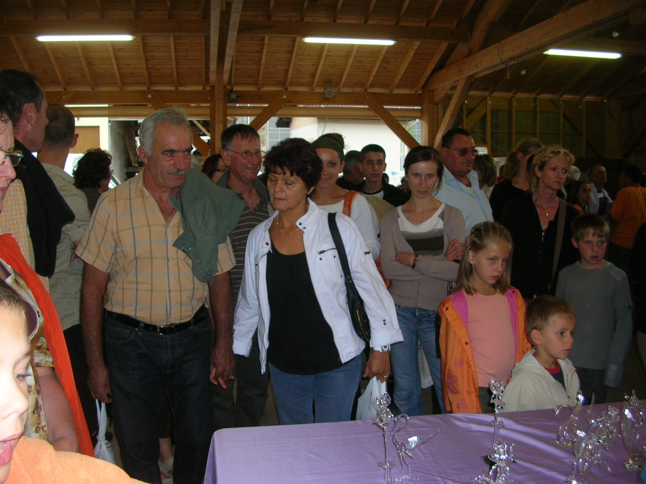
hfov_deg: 52.6
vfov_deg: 40.7
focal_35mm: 35
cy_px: 242
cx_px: 323
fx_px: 653
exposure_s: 1/60.1
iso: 60
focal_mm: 5.8
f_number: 2.8
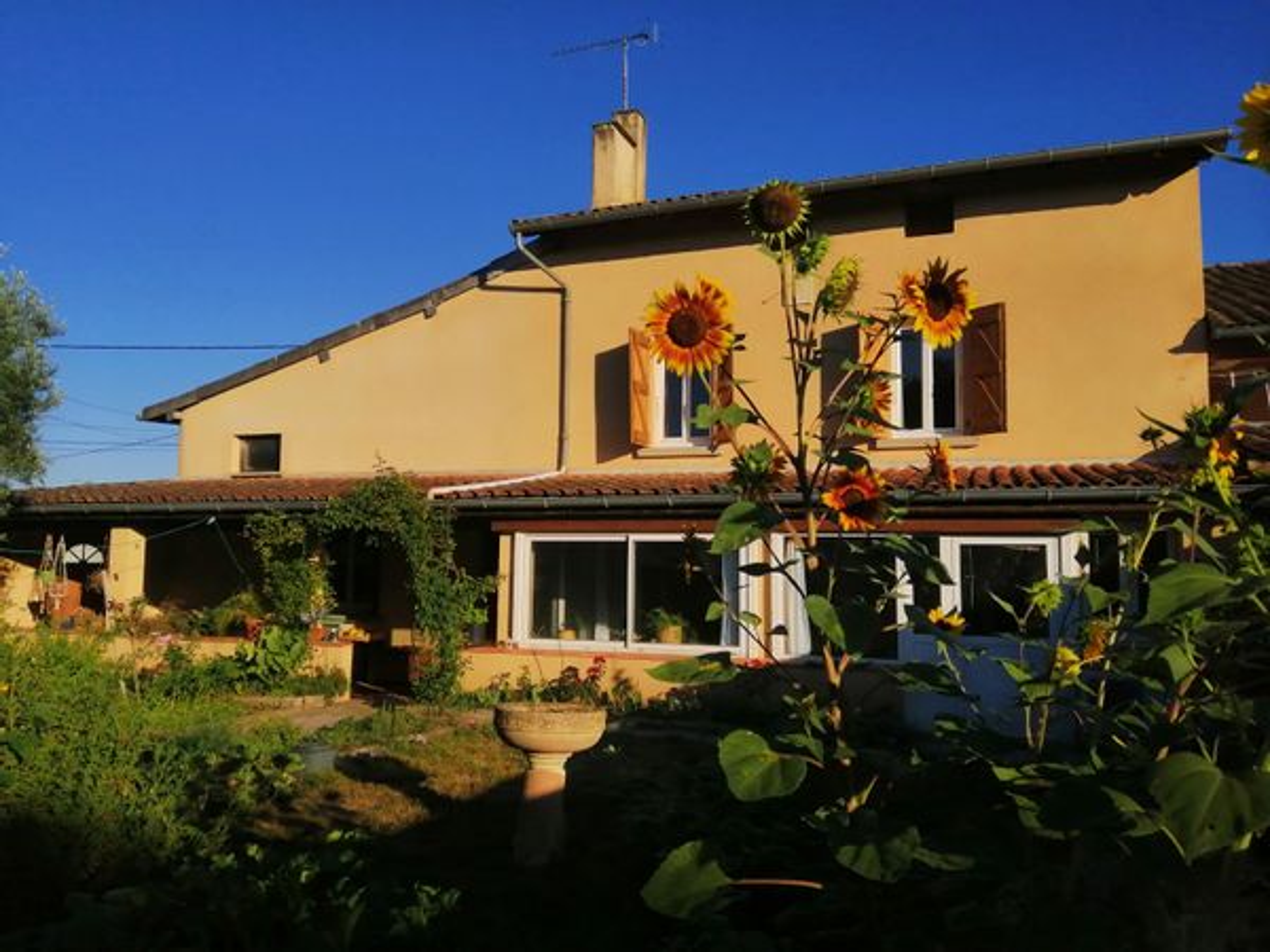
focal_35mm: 26
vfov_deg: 53.1
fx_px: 954
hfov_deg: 67.3
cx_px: 635
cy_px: 476
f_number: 1.8
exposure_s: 1/4505
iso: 50
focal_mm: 3.6
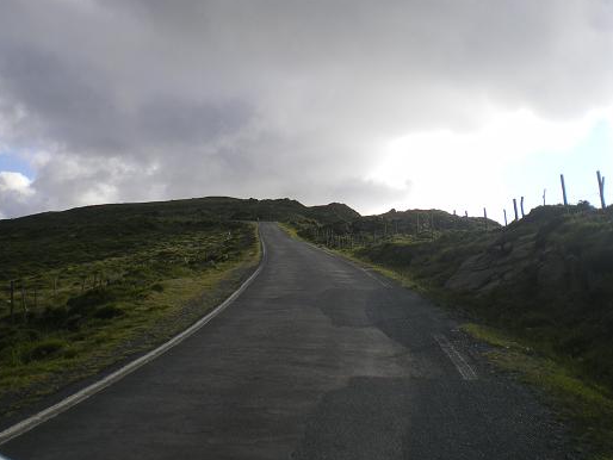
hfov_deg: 47.8
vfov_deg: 36.8
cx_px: 306
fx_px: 691
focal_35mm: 39
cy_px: 230
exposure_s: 1/320
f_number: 4.6
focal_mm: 6.3
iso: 64
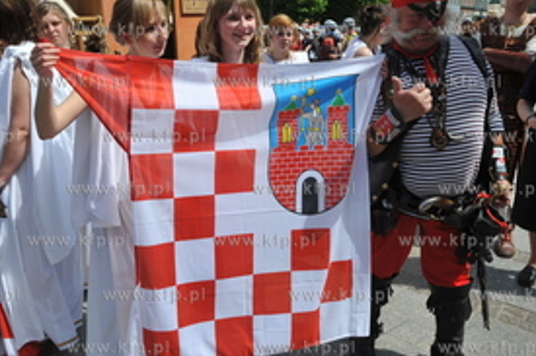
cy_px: 161
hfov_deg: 58.4
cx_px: 222
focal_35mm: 32
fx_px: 476
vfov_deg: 41.0
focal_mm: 22
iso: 200
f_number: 8
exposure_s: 1/500
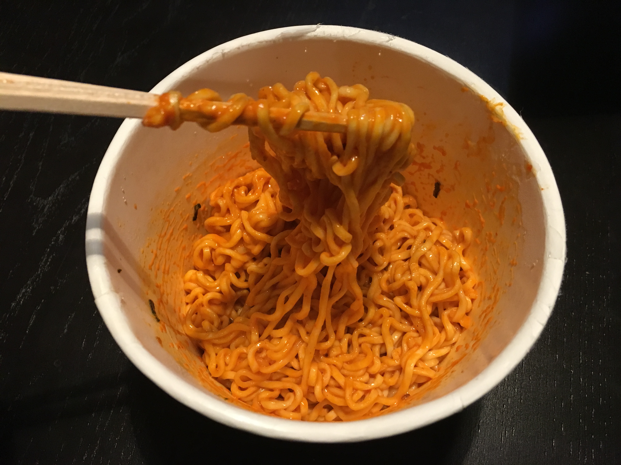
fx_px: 520
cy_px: 232
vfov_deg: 48.2
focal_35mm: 29
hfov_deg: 61.7
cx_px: 310
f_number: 2.2
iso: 200
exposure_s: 1/25
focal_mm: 4.15
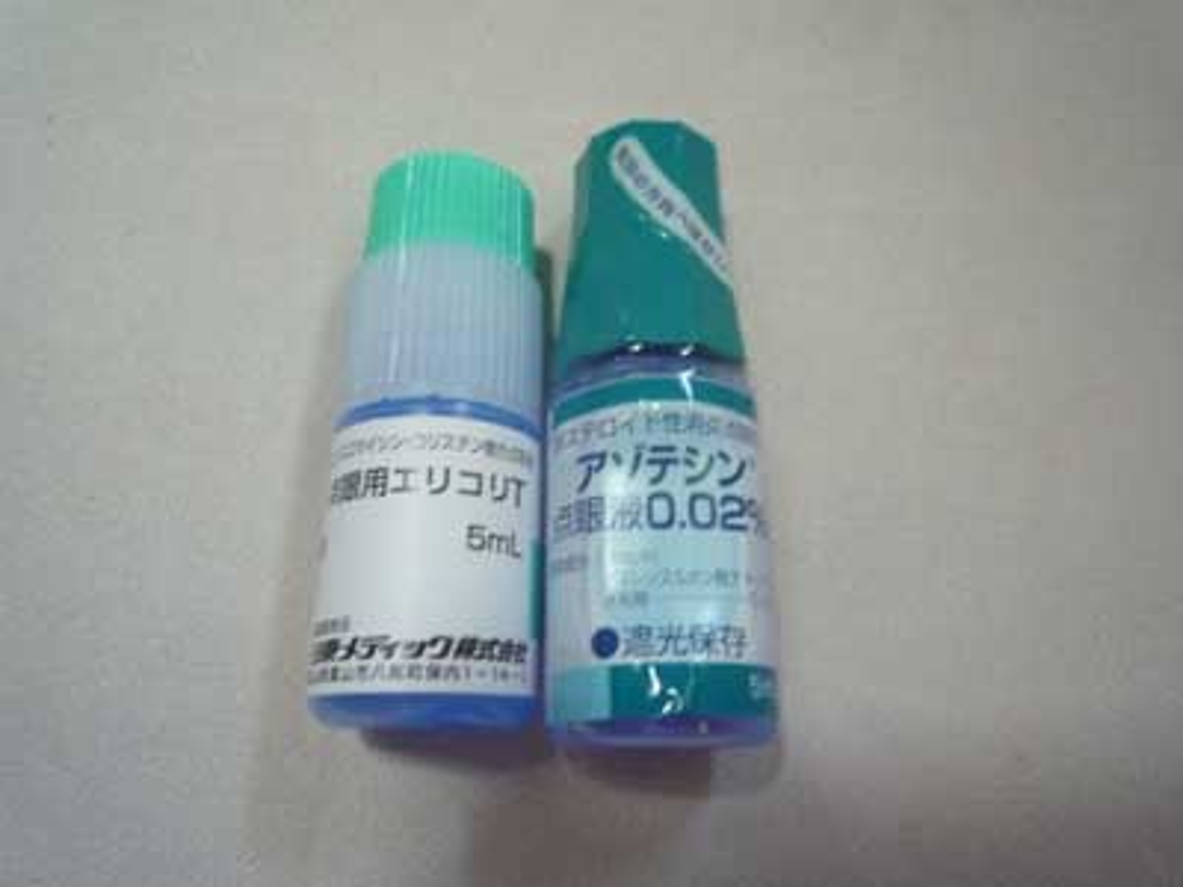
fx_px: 854
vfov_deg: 54.9
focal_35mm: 25
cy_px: 444
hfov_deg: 69.4
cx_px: 592
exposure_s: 1/40
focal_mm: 4.4
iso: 800
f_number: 2.8
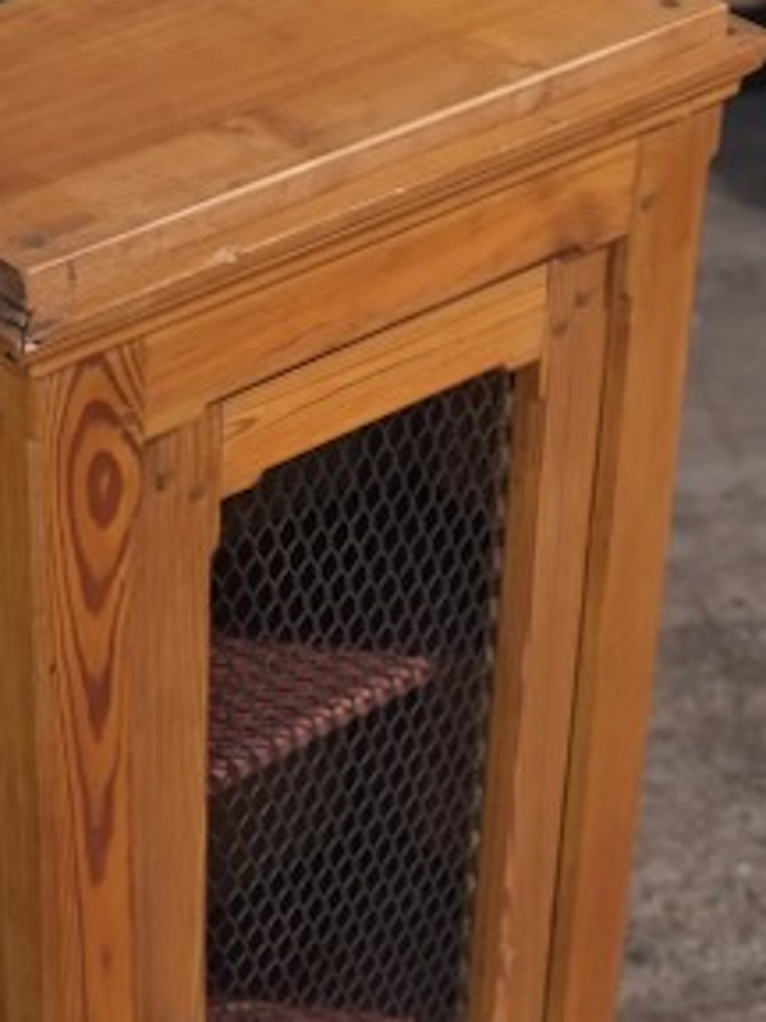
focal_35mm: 106
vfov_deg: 18.4
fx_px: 3127
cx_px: 227
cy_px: 759
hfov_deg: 13.9
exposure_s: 1/125
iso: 3200
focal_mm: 35
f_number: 4
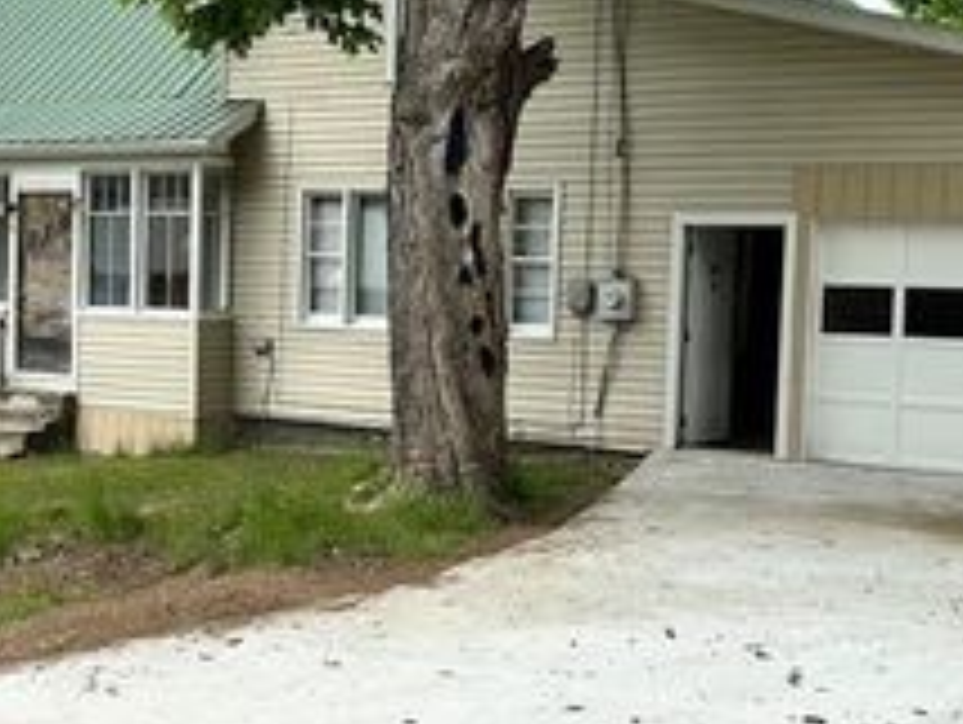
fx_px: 1560
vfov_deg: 26.2
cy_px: 358
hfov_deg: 33.9
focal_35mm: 56
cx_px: 288
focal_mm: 6.86
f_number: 1.78
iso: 80
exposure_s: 1/3597
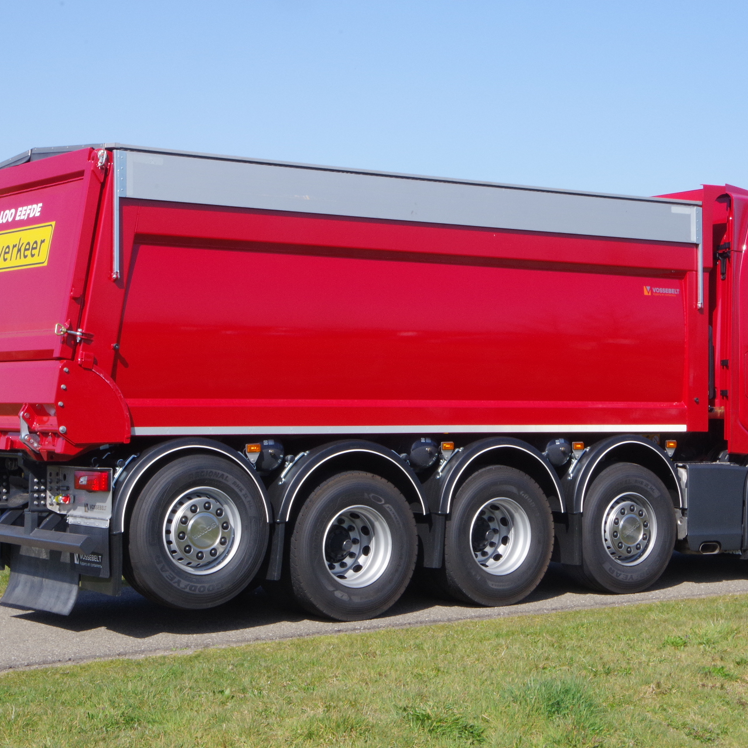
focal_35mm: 69
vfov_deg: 25.0
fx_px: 1687
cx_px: 412
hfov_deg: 25.0
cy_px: 374
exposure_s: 1/80
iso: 400
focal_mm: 36
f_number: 22
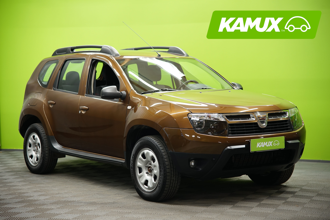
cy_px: 110
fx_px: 678
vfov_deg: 18.4
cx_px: 165
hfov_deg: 27.3
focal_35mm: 74
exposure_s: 1/30
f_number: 3.2
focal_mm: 74
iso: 500
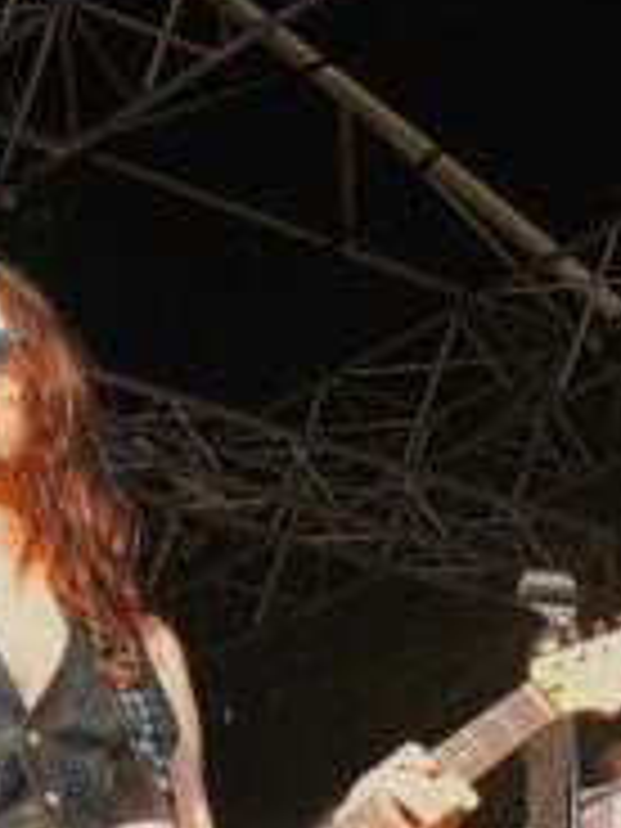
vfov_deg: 11.7
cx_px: 369
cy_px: 616
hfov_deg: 8.8
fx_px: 4042
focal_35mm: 169
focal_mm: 28
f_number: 5
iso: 100
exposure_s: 1/80
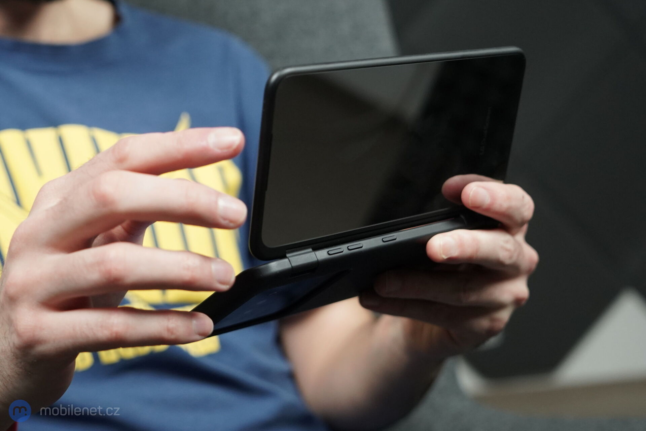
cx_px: 323
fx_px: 736
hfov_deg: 47.4
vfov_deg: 32.6
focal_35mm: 41
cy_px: 216
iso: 2000
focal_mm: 41
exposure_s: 1/320
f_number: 4
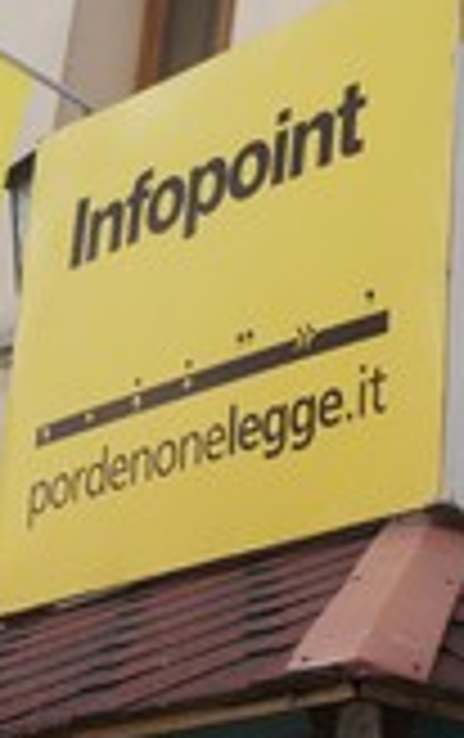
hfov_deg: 11.3
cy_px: 310
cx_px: 401
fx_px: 2327
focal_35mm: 115
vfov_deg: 18.0
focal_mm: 27
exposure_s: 1/250
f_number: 8
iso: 200
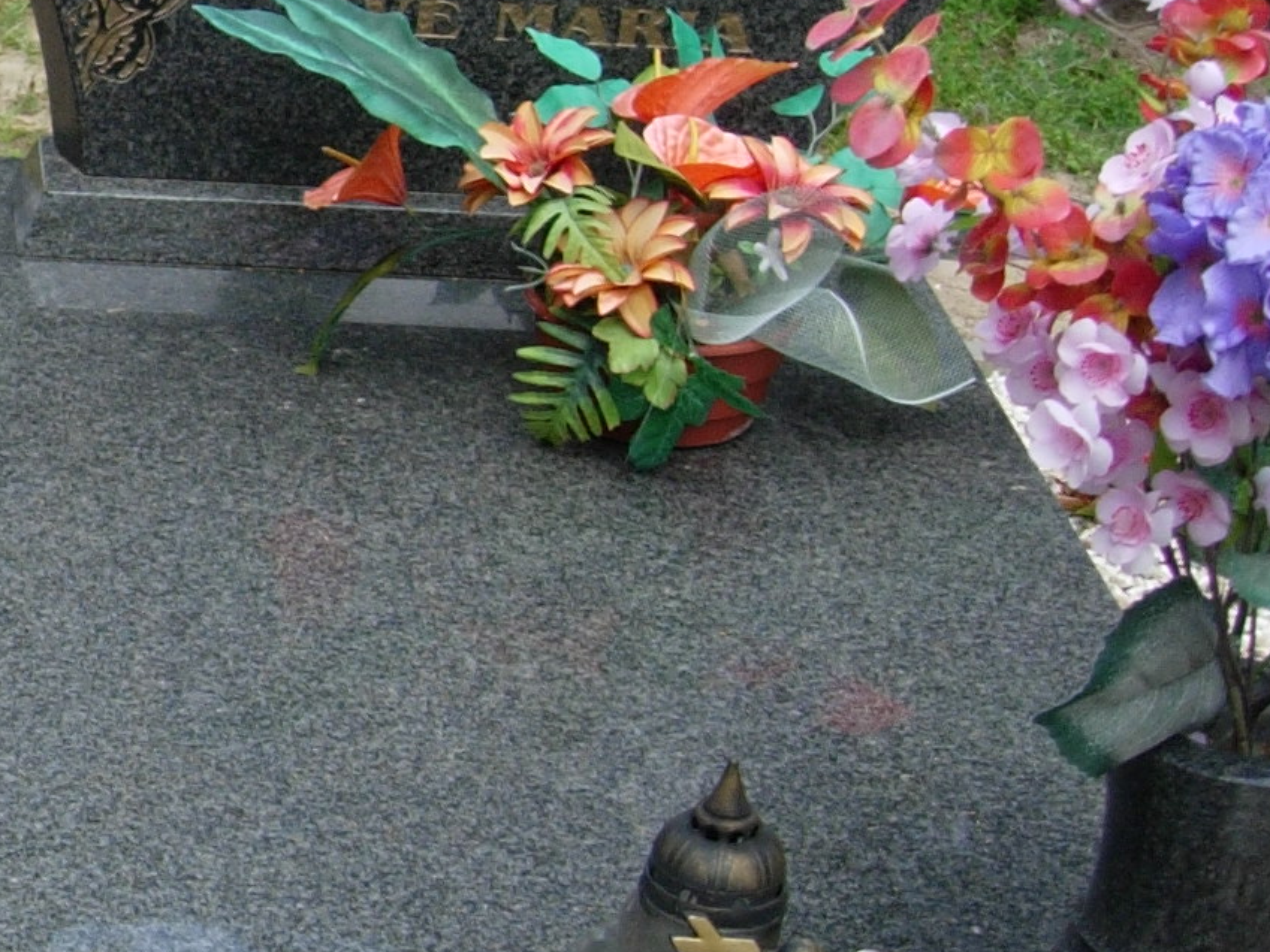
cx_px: -485
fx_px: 4256
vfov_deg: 12.8
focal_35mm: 116
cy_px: 629
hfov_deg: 15.9
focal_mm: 7.8
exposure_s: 1/790
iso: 64
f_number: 2.8
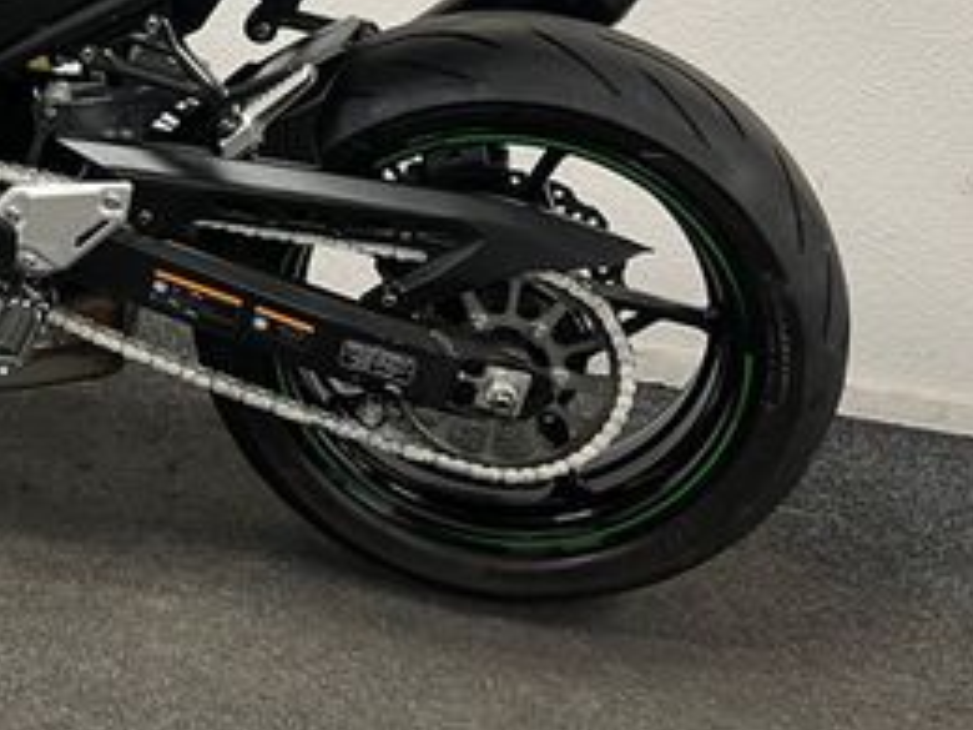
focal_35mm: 64
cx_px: -67
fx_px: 1799
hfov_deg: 27.9
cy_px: -15
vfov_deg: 22.0
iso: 80
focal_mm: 5.1
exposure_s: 1/50
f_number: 1.6
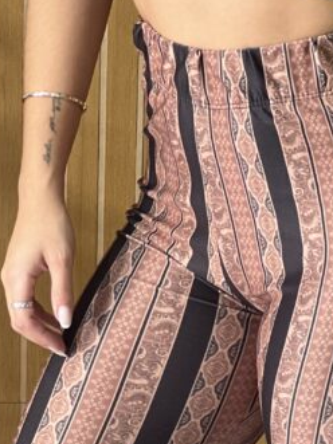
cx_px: 262
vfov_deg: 9.0
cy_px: 596
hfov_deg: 6.8
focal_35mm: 217
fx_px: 2785
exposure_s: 1/40
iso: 125
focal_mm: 9
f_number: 2.8
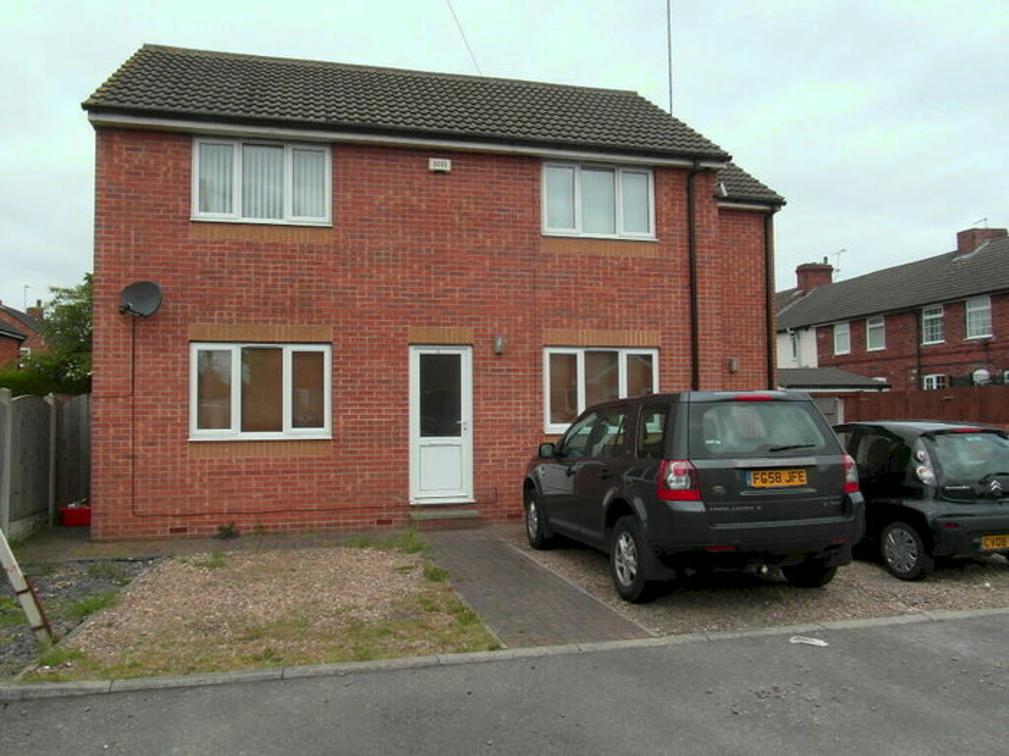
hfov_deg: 71.6
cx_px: 504
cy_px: 378
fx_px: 700
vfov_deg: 56.8
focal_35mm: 24
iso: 80
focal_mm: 4
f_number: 4.6
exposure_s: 1/250
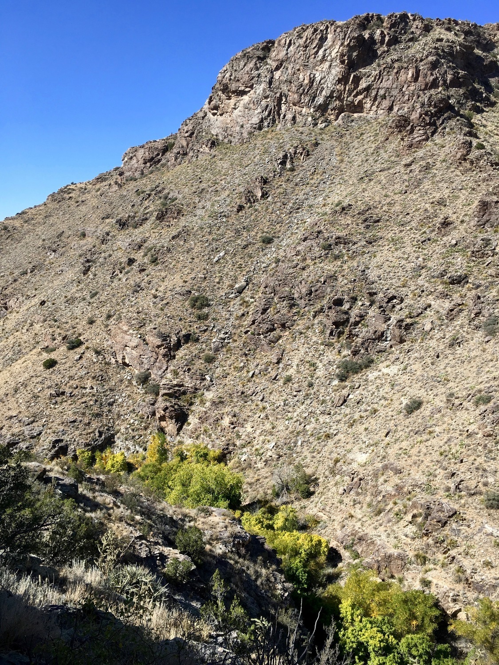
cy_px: 332
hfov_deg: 48.2
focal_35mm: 29
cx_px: 250
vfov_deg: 61.7
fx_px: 557
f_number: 2.2
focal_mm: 4.15
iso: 25
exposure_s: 1/1099
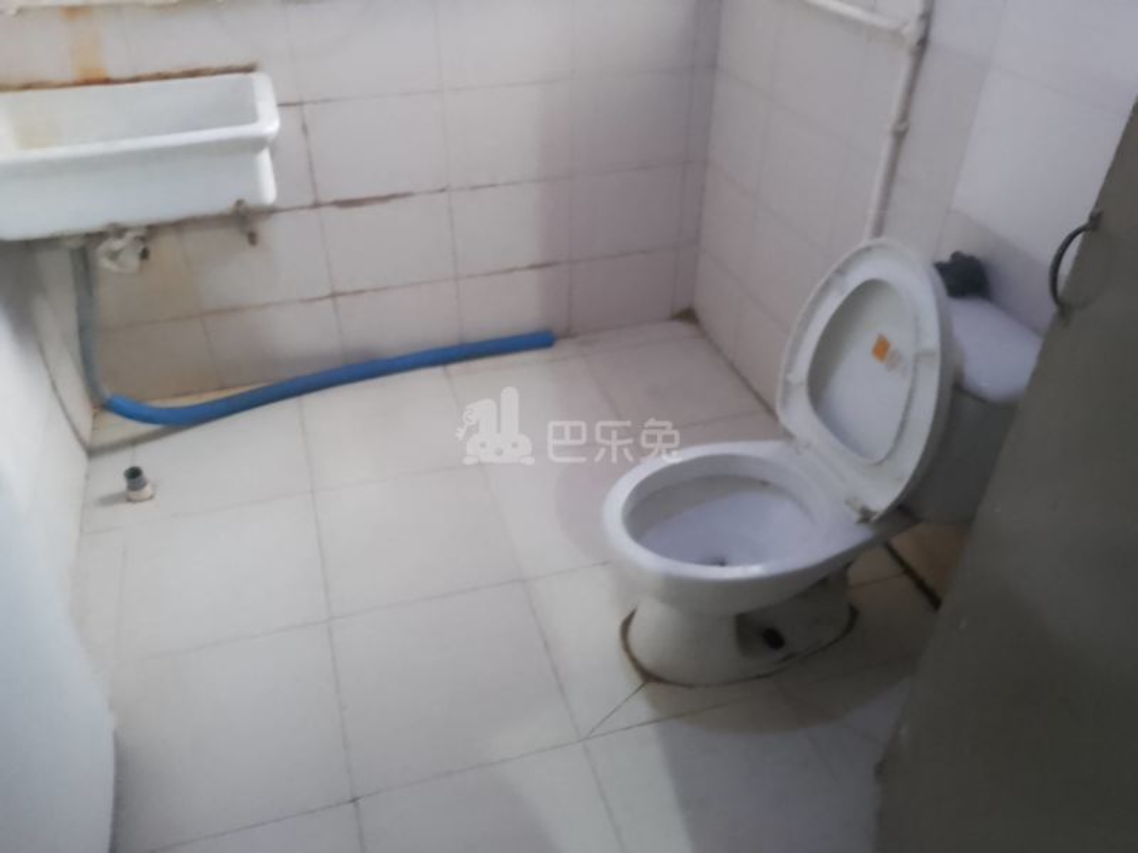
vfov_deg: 51.4
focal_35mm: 27
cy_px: 426
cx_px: 569
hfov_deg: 65.3
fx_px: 888
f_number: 1.8
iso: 1000
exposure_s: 1/16.7
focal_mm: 3.69
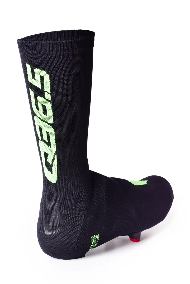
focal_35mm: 60
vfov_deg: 33.4
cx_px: 95
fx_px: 474
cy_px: 142
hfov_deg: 22.6
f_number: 11
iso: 100
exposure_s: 1/125
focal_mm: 60
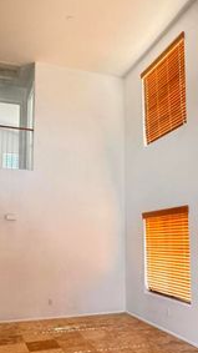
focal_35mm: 36
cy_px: 208
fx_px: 336
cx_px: 111
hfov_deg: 32.8
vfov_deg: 55.0
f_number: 2.2
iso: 320
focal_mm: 2.22
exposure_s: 1/99
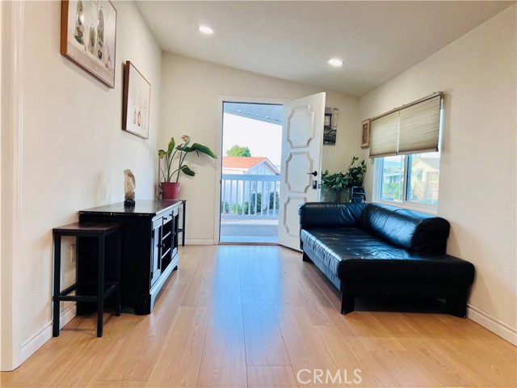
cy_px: 194
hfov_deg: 67.3
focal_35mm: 26
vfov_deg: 53.1
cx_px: 258
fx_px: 388
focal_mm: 5.7
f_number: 1.5
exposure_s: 1/120
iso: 64
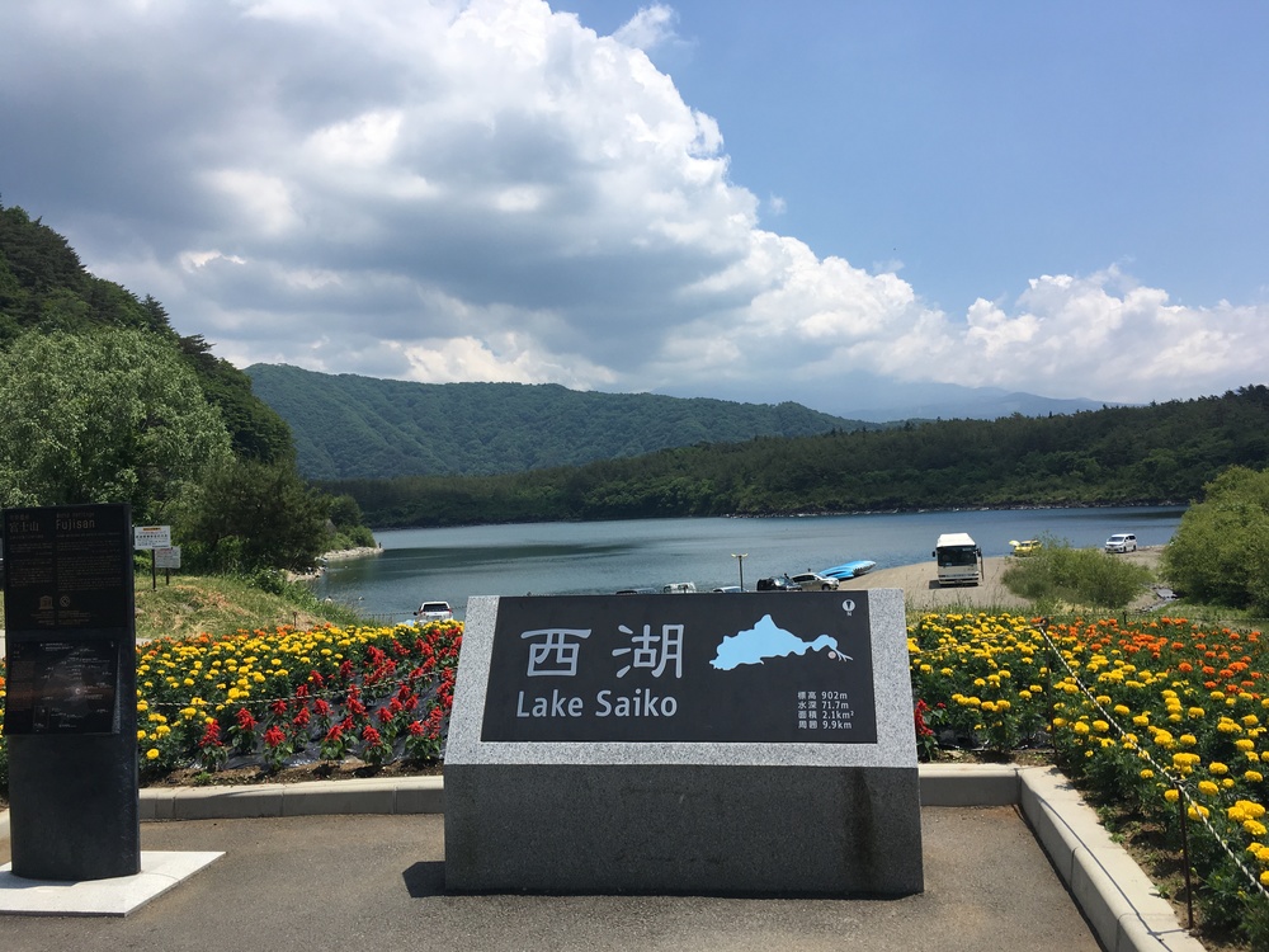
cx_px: 634
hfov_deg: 61.7
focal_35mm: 29
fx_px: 1063
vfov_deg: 48.2
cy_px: 476
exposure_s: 1/2262
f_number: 2.2
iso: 25
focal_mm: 4.15
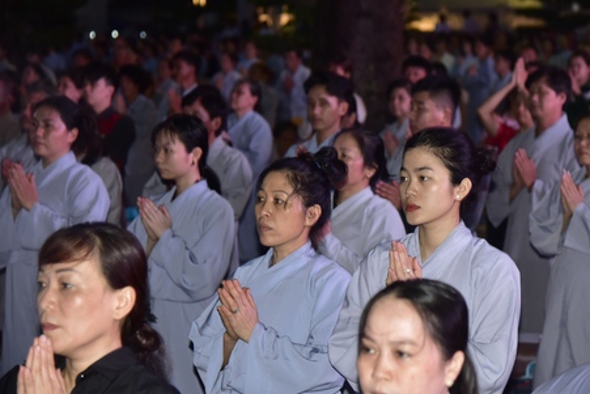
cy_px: 164
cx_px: 421
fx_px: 1770
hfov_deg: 18.8
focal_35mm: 108
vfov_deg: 12.7
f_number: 4
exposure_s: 1/30
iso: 800
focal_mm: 75
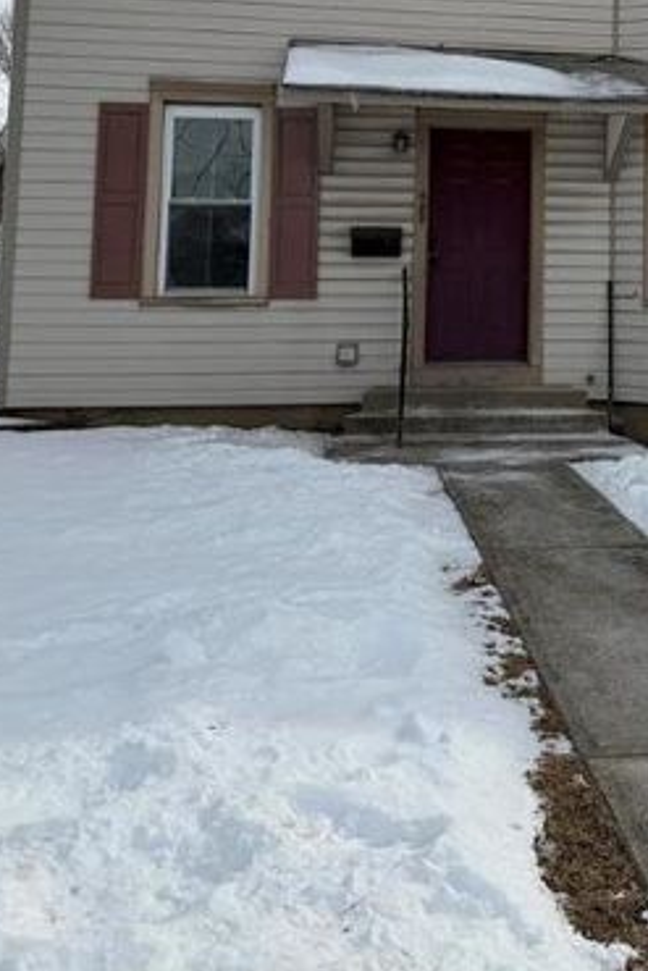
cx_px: 596
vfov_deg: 41.1
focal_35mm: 45
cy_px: 148
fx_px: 1214
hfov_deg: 28.6
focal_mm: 6.76
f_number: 1.78
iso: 80
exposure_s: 1/6173
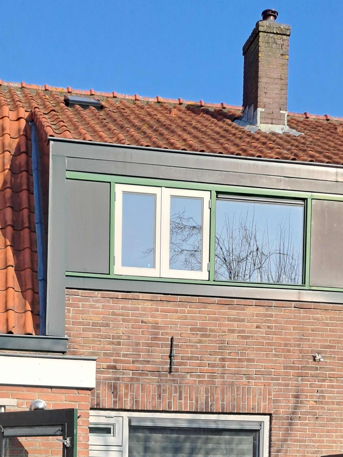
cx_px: 122
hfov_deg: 22.9
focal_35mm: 64
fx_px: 845
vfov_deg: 27.2
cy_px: 526
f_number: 1.8
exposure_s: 1/1214
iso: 32
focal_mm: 4.65
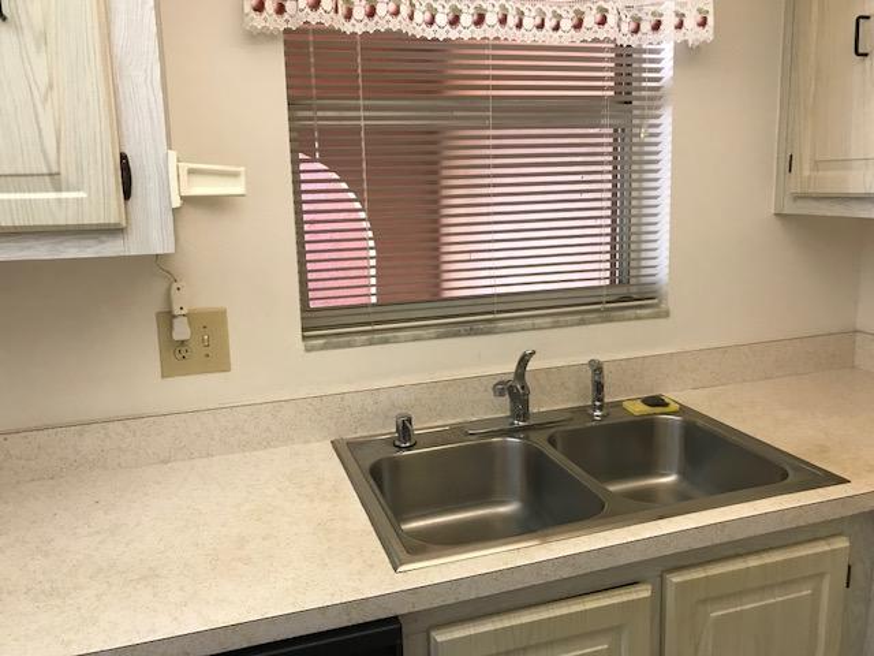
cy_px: 328
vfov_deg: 49.7
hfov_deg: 63.4
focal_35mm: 28
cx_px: 437
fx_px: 707
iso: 32
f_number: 1.8
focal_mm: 3.99
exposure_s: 1/30
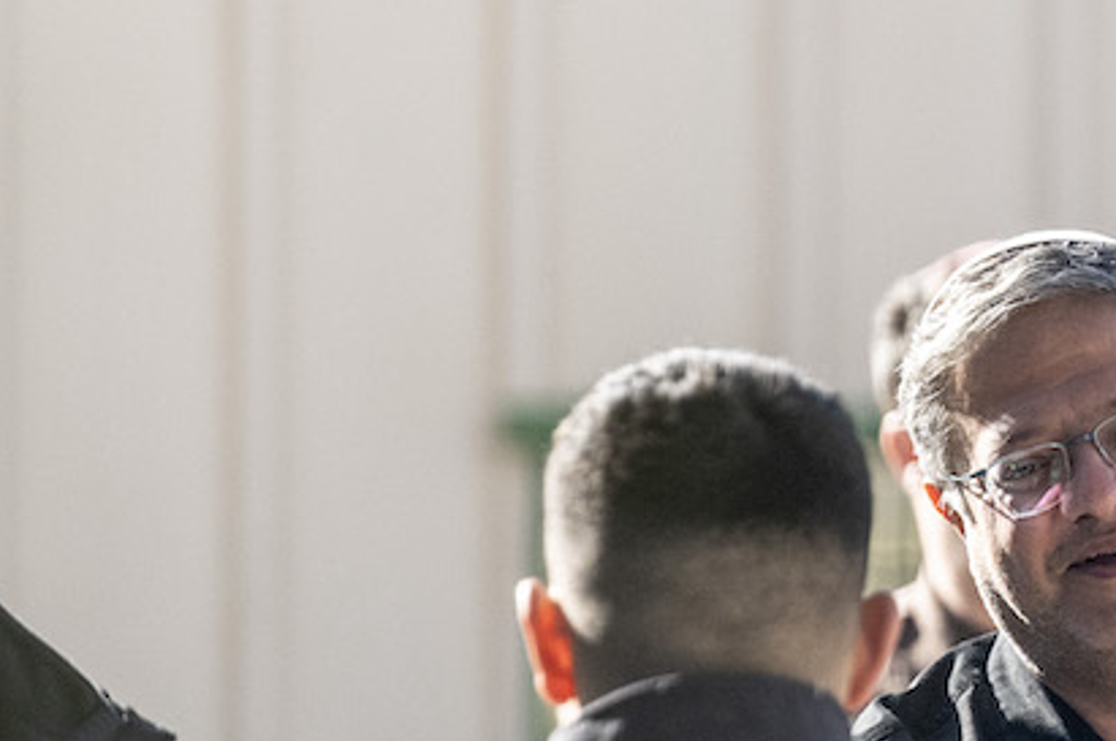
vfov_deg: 1.8
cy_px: 645
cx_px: 1360
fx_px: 23067
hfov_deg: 2.8
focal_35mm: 745
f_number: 2.8
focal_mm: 170
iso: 800
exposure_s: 1/4000
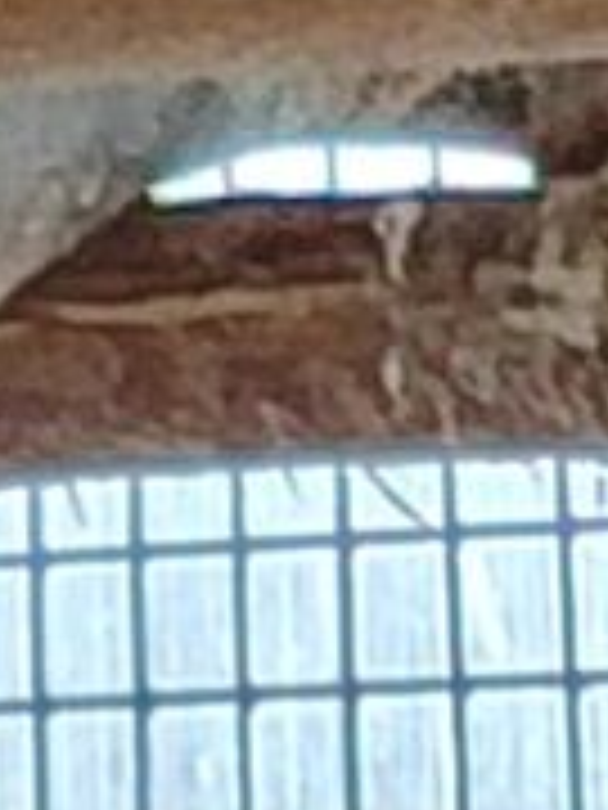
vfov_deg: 19.0
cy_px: -446
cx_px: 117
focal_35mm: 89
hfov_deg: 16.5
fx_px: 2084
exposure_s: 1/50
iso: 88
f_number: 1.89
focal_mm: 5.95
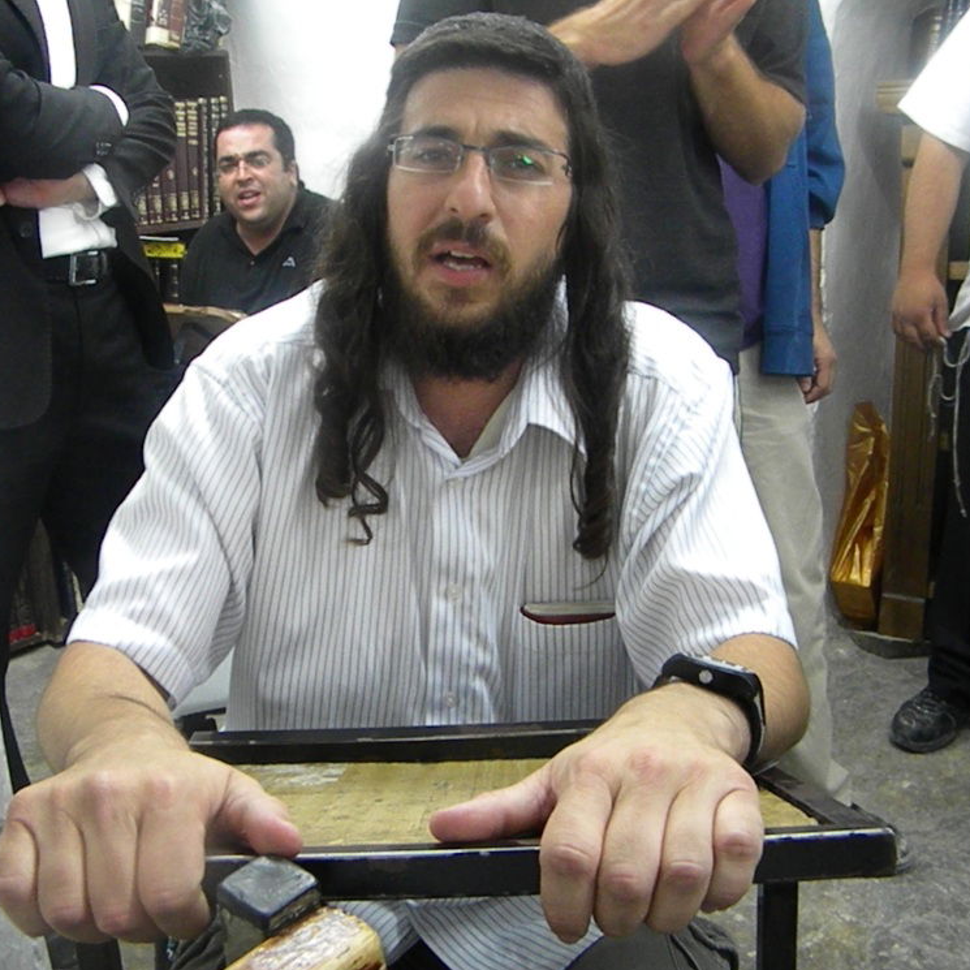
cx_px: 490
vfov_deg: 48.4
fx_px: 1078
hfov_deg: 48.4
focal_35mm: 34
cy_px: 499
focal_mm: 5
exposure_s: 1/91.4
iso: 720
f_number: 3.5
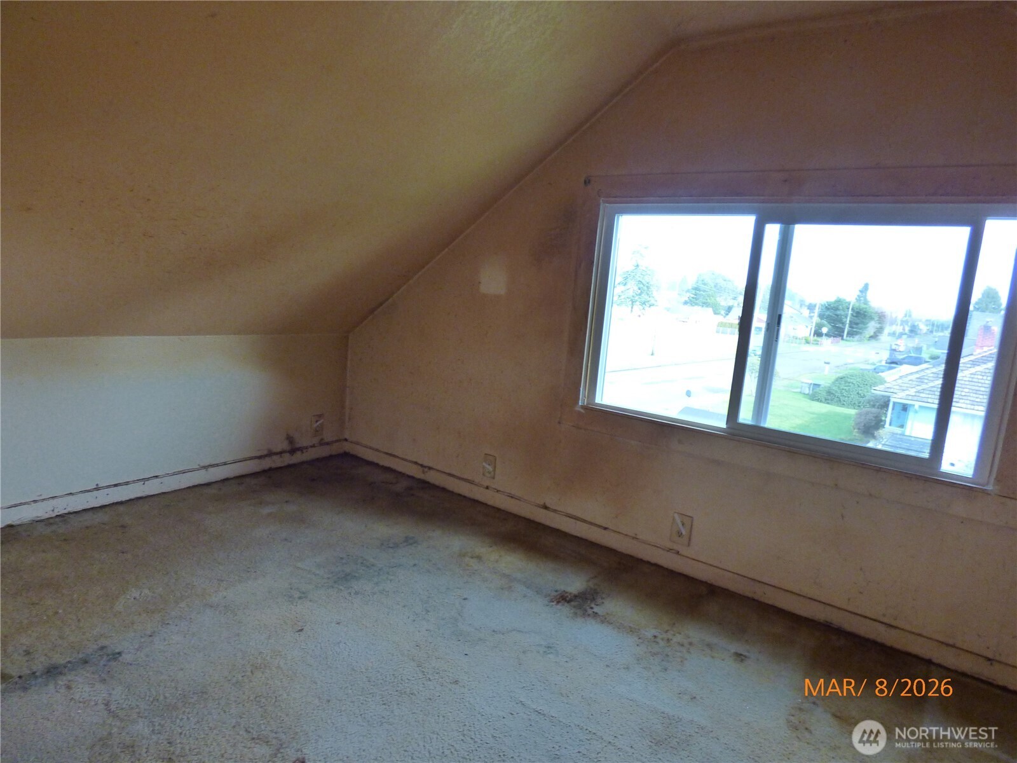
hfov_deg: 81.7
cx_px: 508
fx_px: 588
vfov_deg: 66.0
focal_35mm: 20
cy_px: 382
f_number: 2.8
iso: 250
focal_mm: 3.58
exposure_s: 1/100
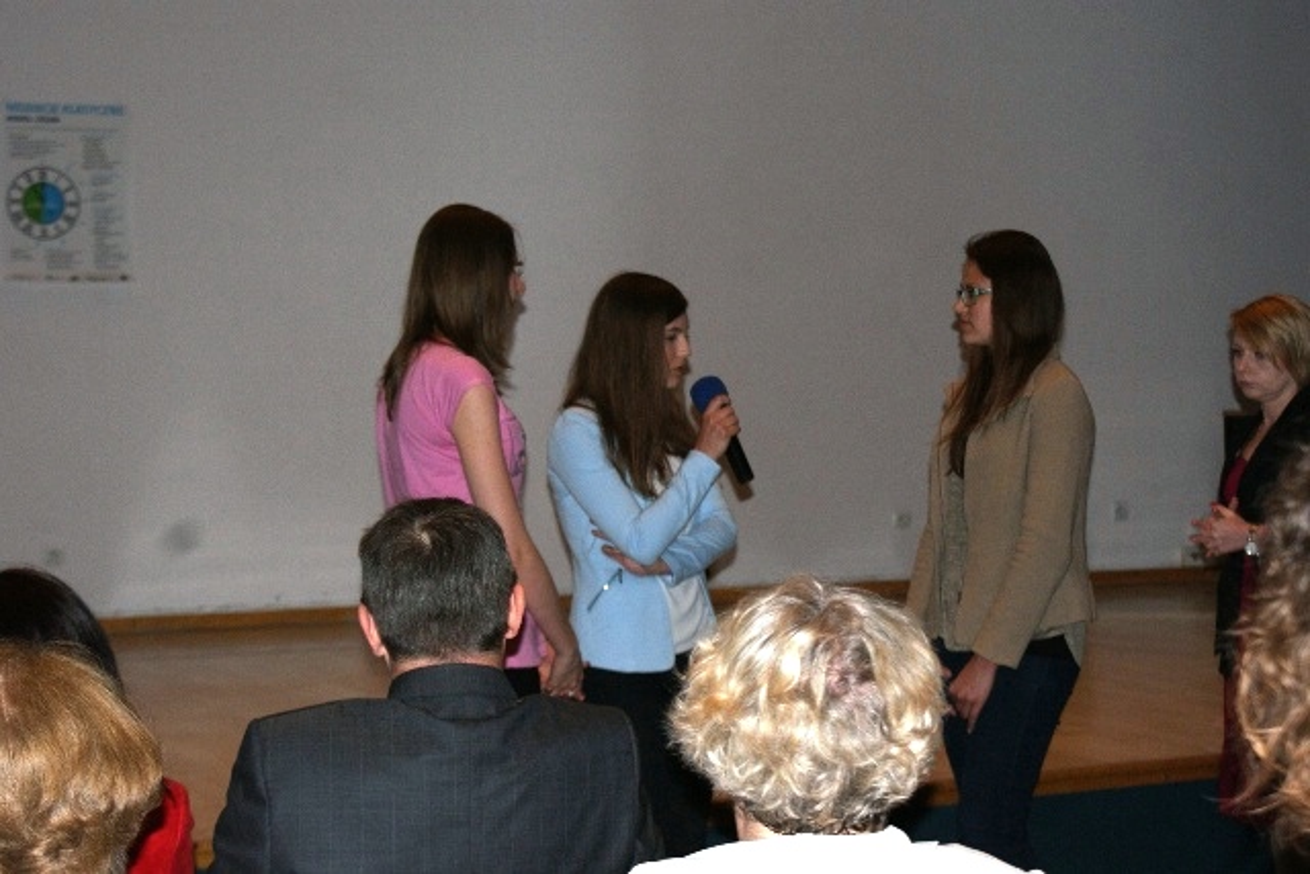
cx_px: 655
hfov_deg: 27.0
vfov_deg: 18.2
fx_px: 2730
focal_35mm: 75
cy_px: 437
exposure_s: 1/80
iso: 400
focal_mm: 50
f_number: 5.6
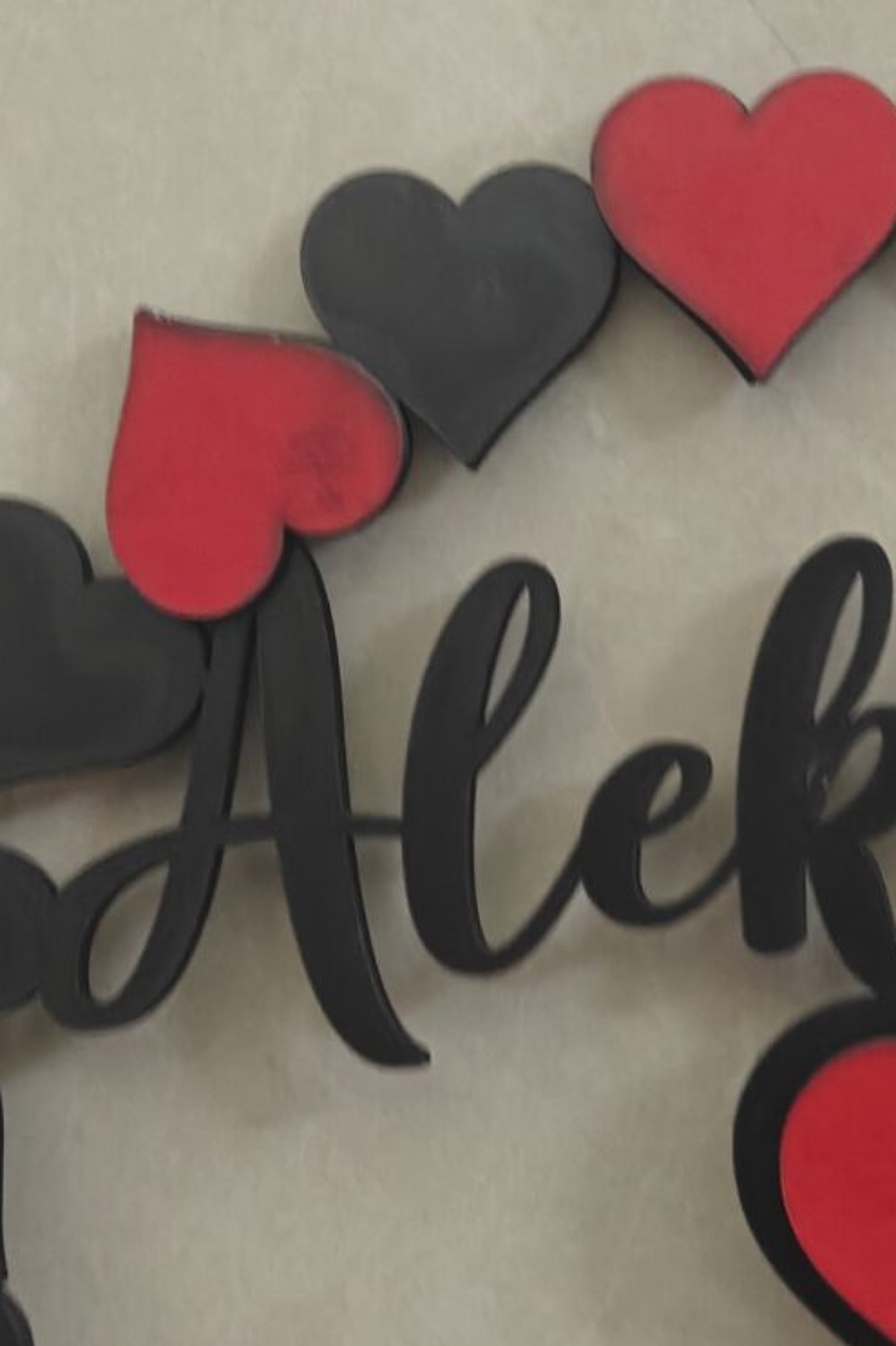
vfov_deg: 23.1
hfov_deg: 15.6
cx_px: 889
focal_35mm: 86
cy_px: 1192
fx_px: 3212
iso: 500
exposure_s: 1/50
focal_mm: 5.59
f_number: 1.8
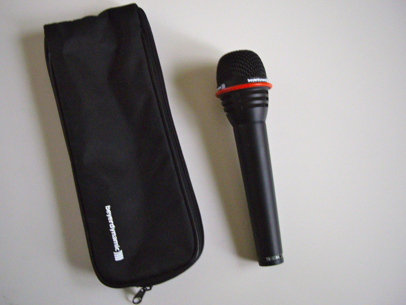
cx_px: 203
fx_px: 446
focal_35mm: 38
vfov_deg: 37.7
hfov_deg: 49.0
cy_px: 152
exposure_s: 1/15
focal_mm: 7.9
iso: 400
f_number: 2.8
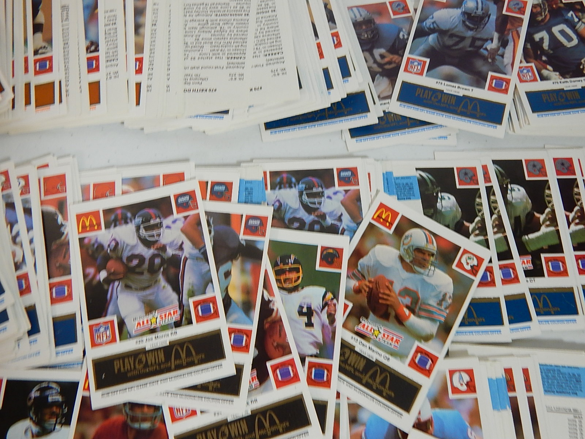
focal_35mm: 31
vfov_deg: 45.4
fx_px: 524
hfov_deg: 58.4
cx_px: 292
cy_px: 220
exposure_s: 1/30
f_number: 3.2
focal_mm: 5.6
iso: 180
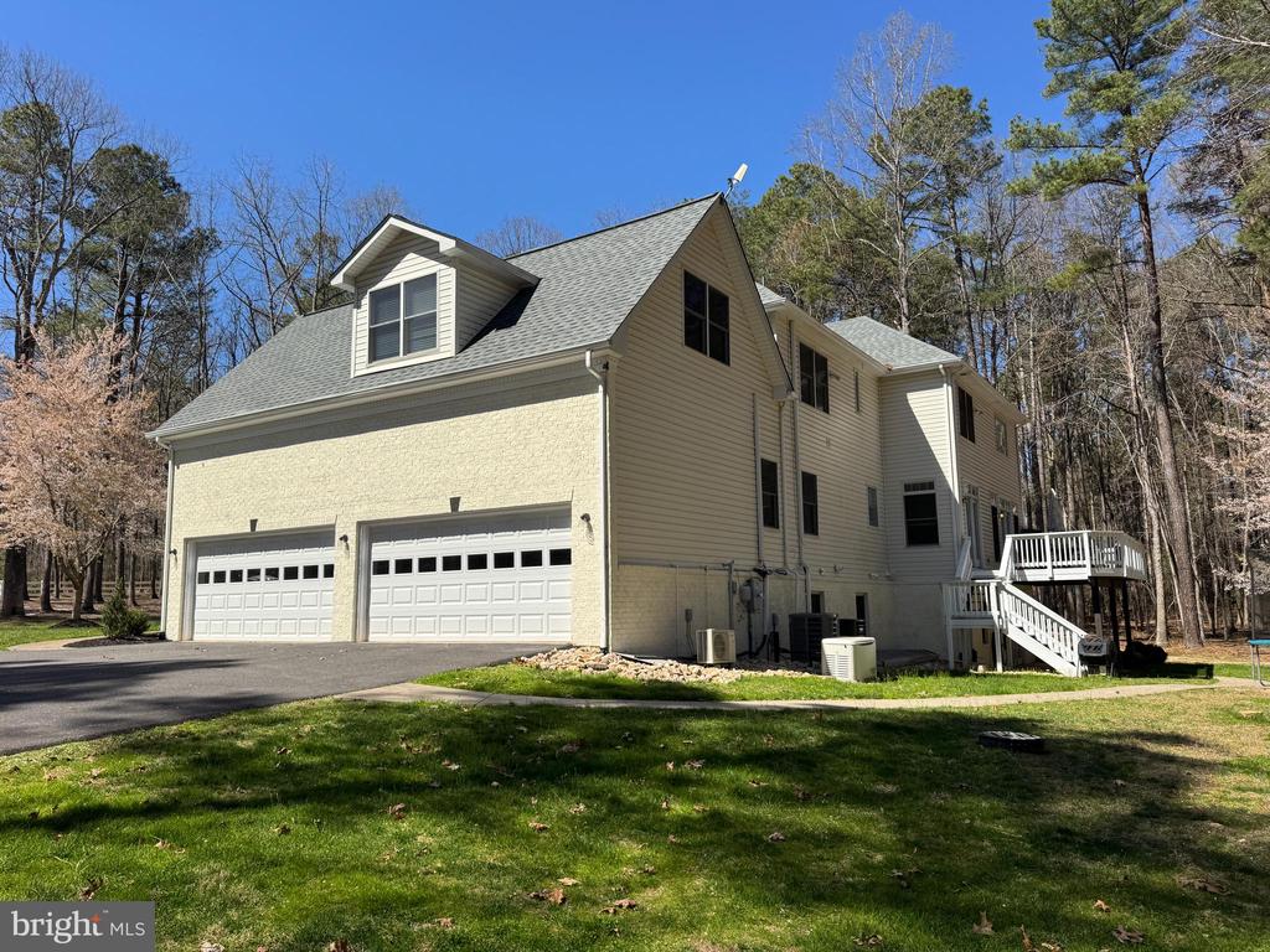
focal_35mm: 24
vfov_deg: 56.8
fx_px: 881
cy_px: 476
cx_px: 635
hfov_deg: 71.6
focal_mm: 6.76
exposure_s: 1/4049
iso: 80
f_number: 1.78
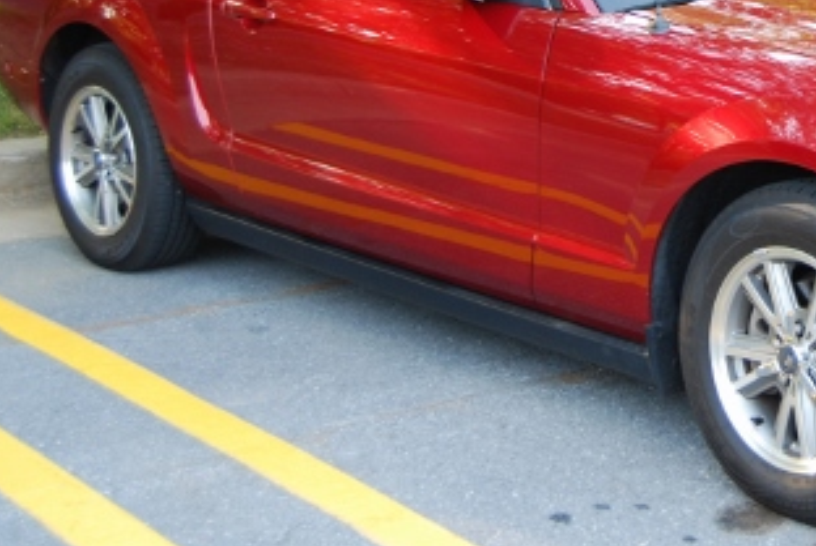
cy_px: 34
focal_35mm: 80
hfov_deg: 24.4
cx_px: 772
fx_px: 1816
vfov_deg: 16.8
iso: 200
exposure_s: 1/50
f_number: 4.2
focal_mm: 26
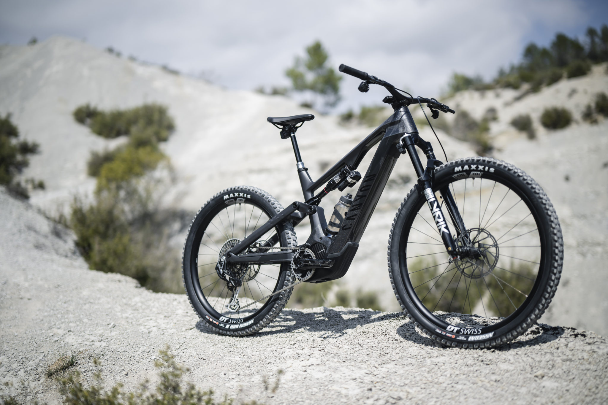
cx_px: 304
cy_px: 202
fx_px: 844
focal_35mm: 50
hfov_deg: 39.6
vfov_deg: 27.0
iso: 64
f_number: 1.2
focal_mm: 50
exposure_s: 1/10000
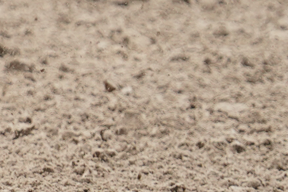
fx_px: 21691
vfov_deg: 0.5
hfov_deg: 0.8
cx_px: -233
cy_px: -7
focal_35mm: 2712
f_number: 6.3
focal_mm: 481
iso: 640
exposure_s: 1/500
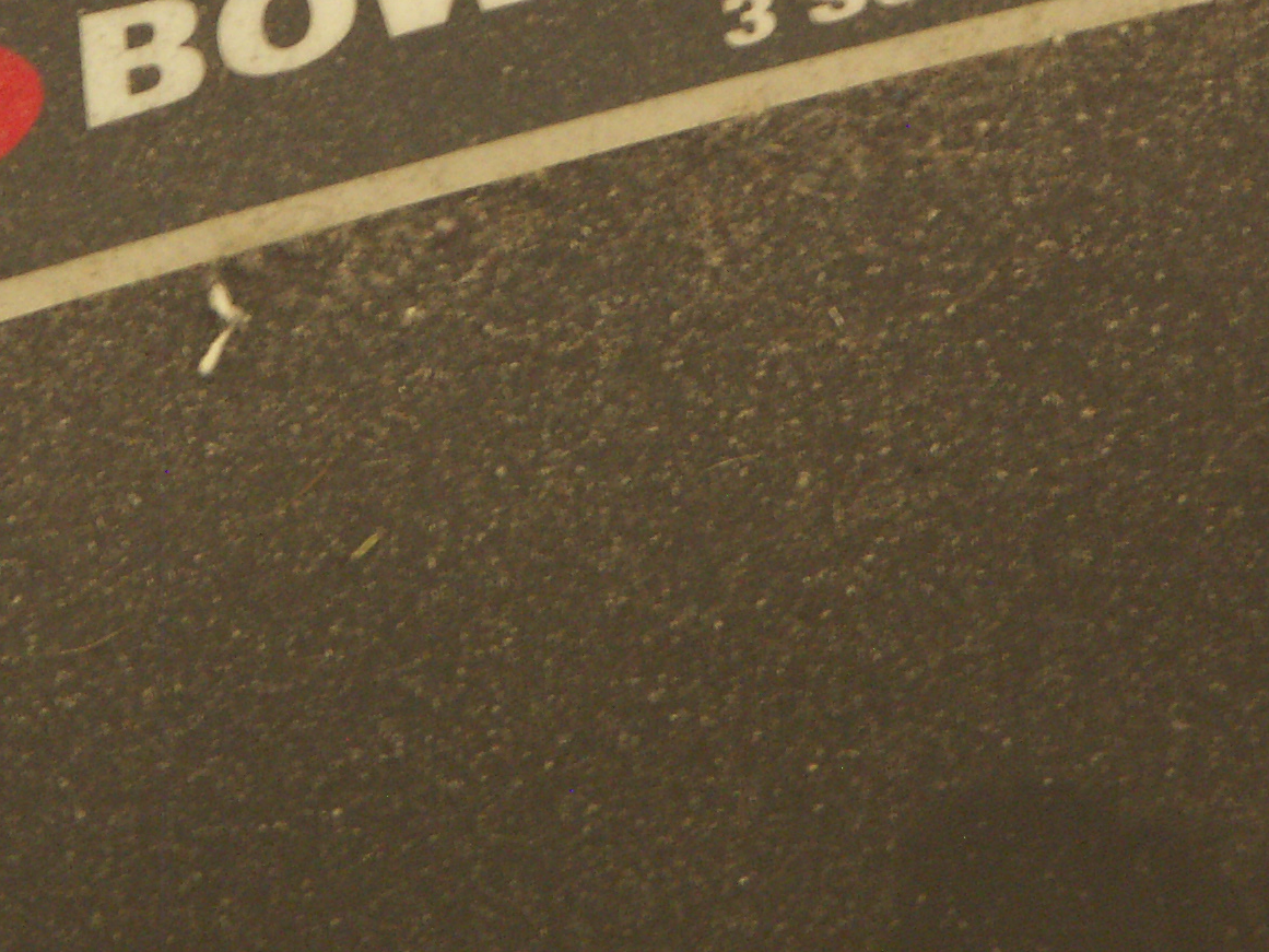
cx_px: 696
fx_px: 16168
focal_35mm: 441
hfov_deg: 4.5
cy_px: 98
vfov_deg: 3.4
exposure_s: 1/2.5
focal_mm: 50.8
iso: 200
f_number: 3.5
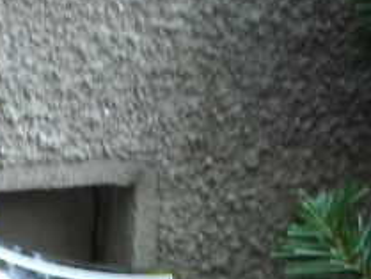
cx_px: 4
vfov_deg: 13.4
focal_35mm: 107
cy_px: 345
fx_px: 1147
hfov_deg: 17.9
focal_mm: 5.7
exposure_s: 1/60
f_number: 2.8
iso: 183
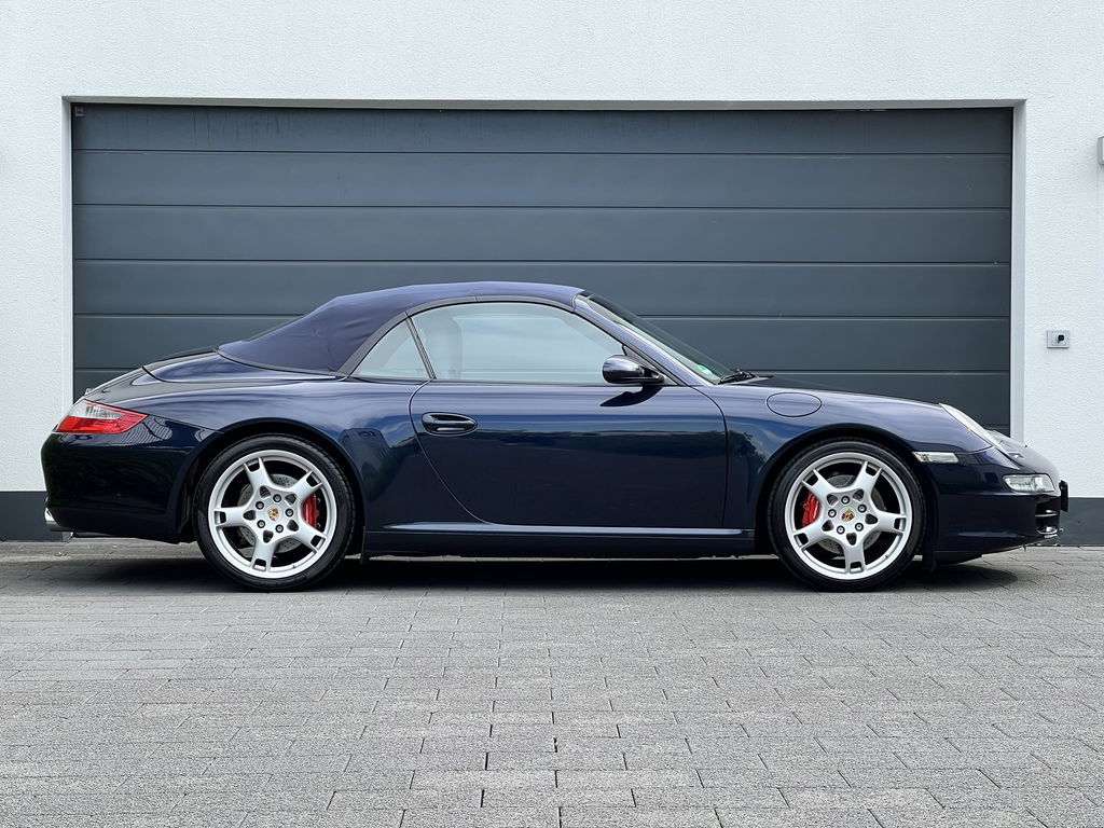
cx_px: 552
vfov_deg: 19.1
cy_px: 414
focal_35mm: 77
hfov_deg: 25.3
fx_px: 2456
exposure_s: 1/232
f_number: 2.8
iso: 32
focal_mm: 9
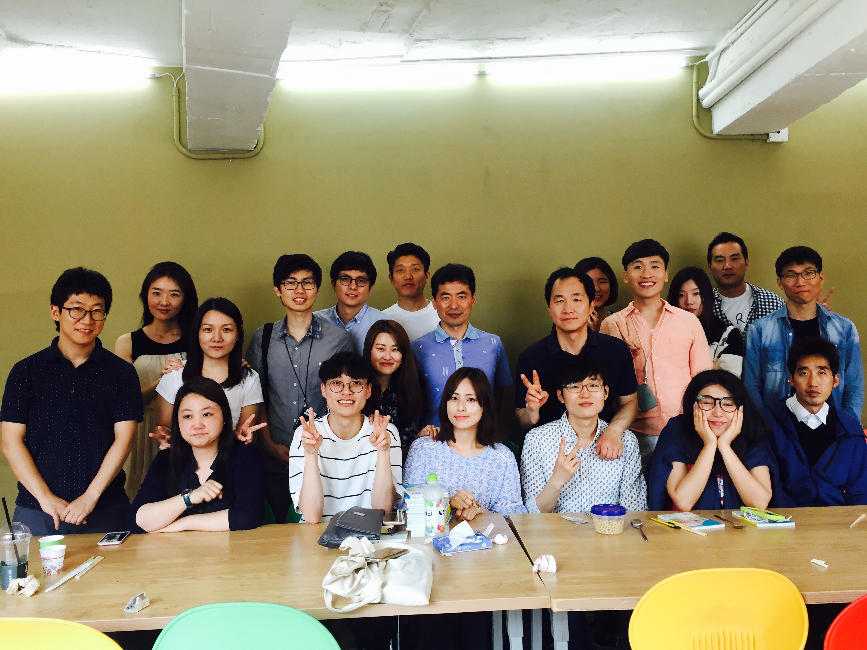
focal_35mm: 29
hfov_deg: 61.7
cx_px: 434
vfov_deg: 48.2
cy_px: 325
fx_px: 726
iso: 32
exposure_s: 1/30
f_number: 2.2
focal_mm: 4.15
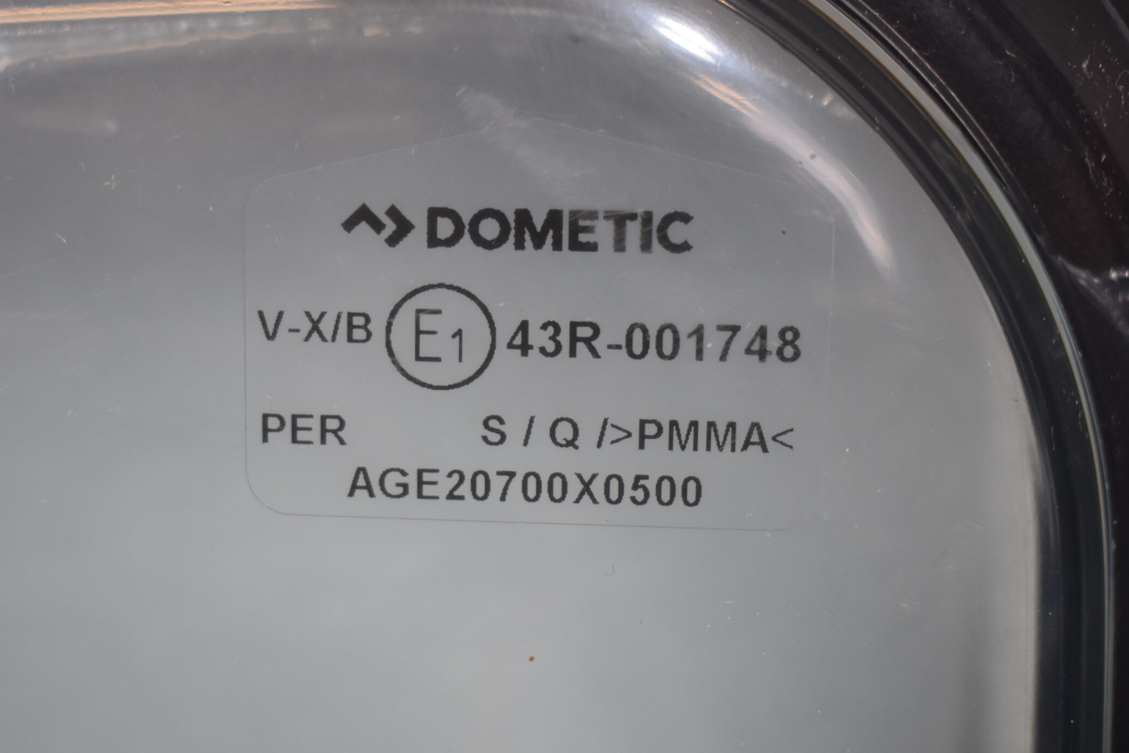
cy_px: 368
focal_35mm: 59
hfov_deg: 33.9
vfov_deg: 23.0
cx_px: 588
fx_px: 1850
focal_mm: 32
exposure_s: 1/200
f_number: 4.5
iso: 800
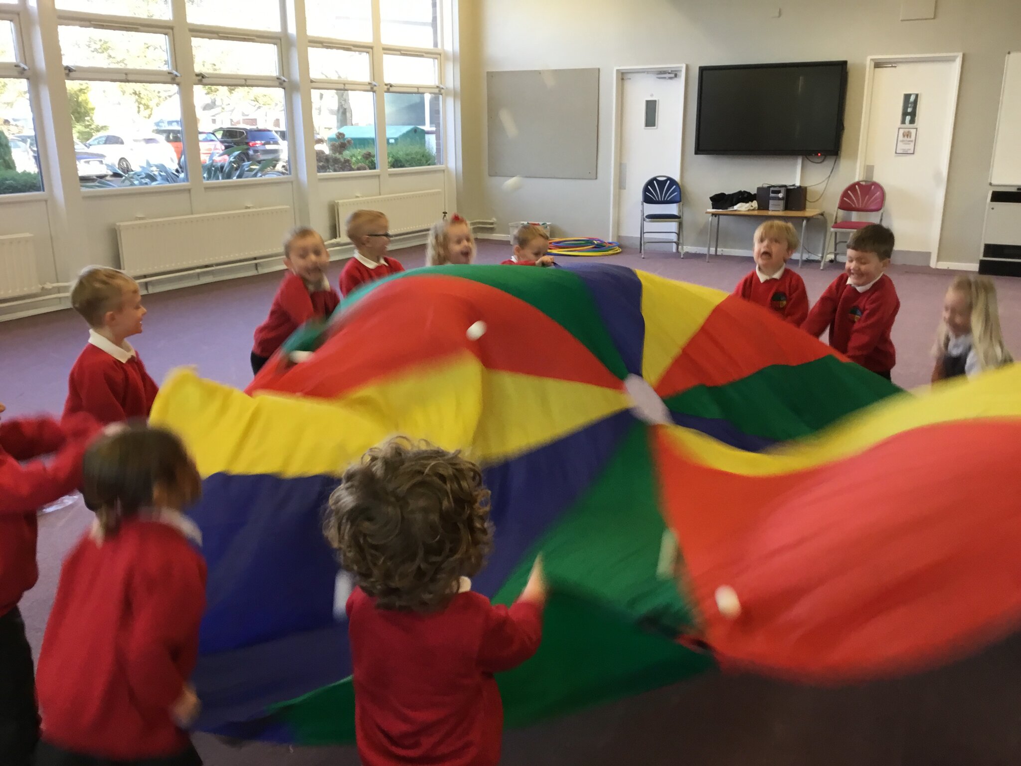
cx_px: 510
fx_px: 914
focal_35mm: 31
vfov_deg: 45.4
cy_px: 383
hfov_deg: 58.4
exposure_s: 1/33
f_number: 2.4
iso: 64
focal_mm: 3.3
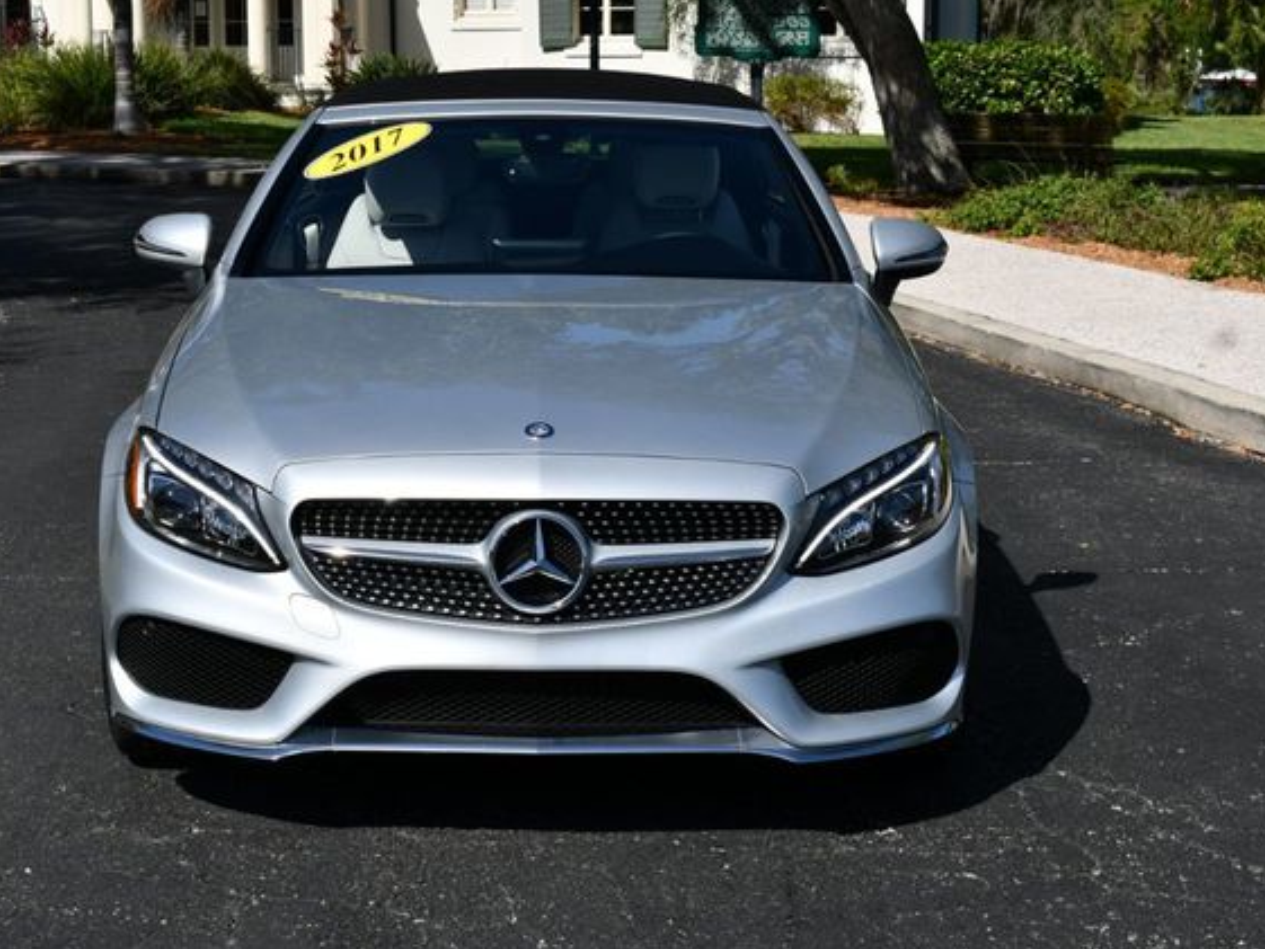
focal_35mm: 79
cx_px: 555
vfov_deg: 18.7
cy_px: 479
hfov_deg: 24.7
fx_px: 2888
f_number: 10
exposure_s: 1/400
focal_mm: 36
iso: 100
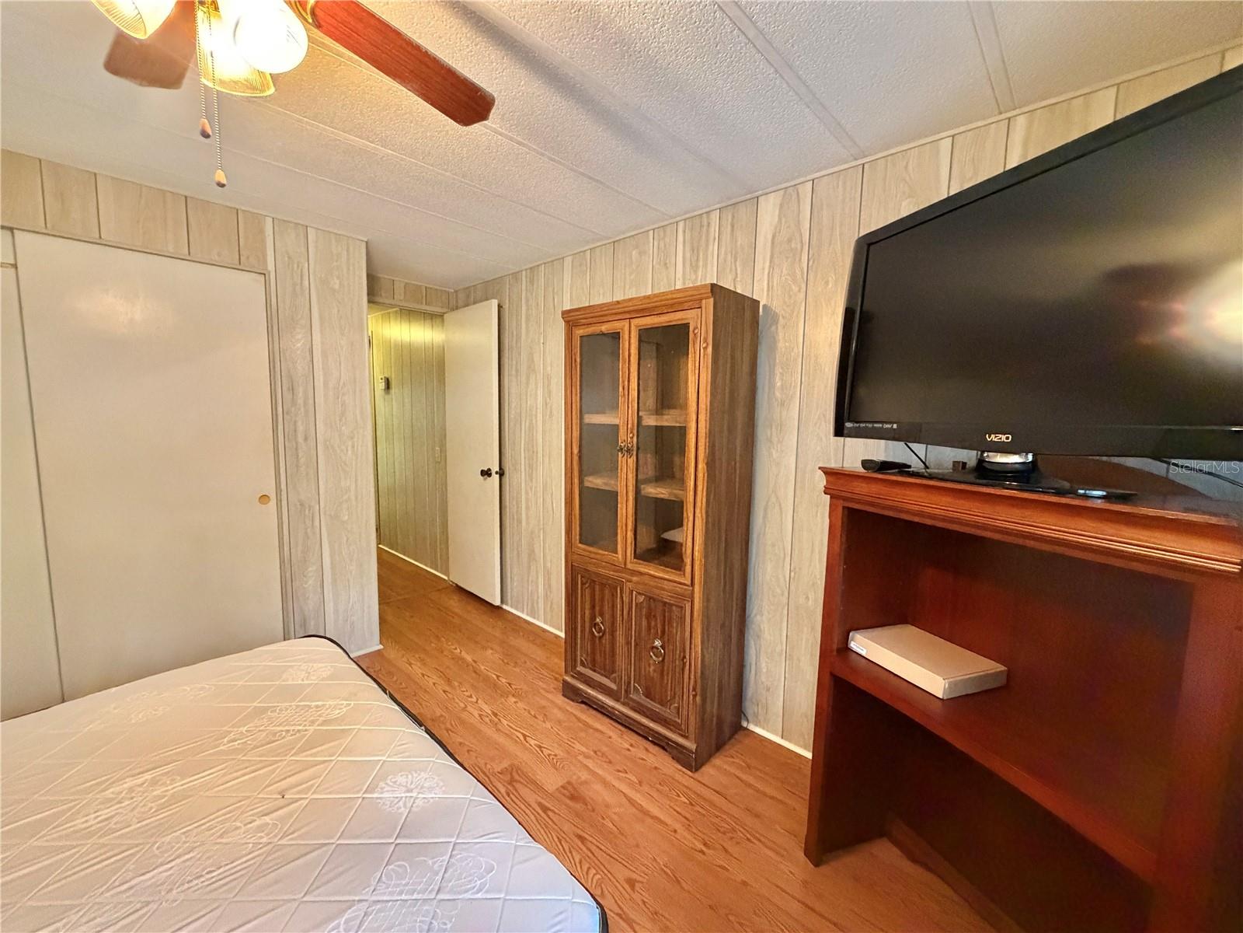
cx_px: 622
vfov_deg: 85.7
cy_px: 466
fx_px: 503
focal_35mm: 14
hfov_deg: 102.1
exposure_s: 1/60
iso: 1000
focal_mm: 2.22
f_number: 2.2
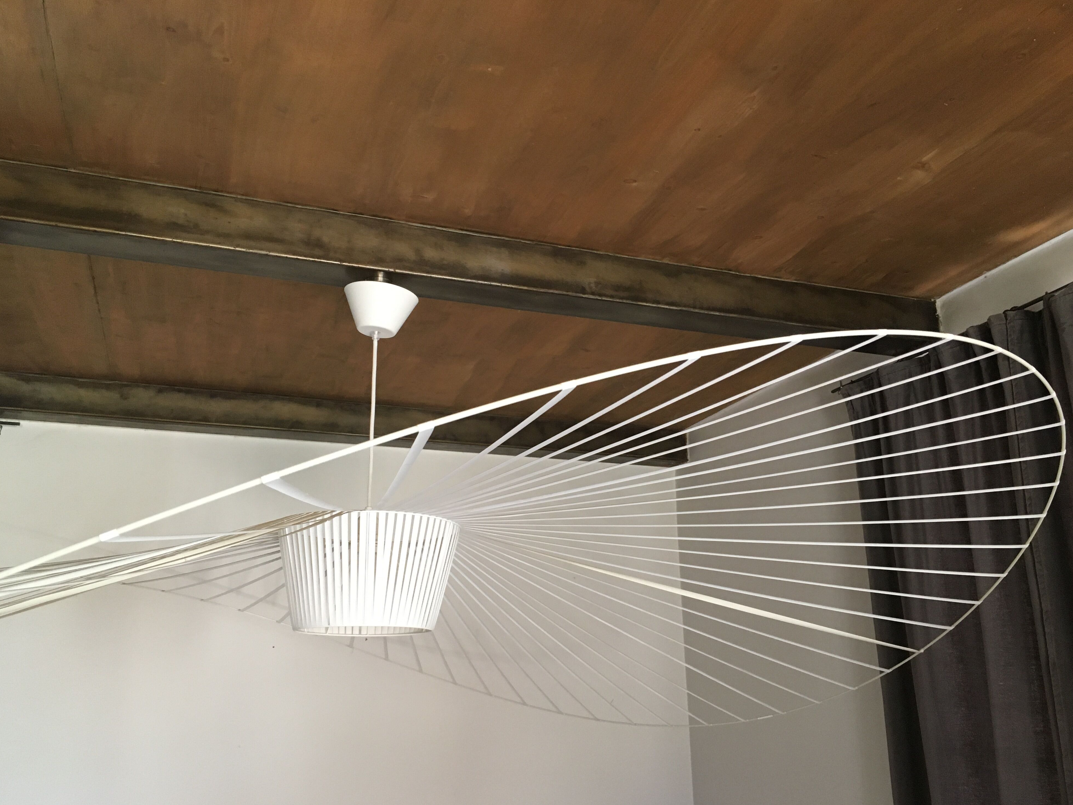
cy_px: 412
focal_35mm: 30
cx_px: 541
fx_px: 930
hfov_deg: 60.0
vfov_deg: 46.8
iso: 160
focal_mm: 4.15
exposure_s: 1/33
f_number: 2.2
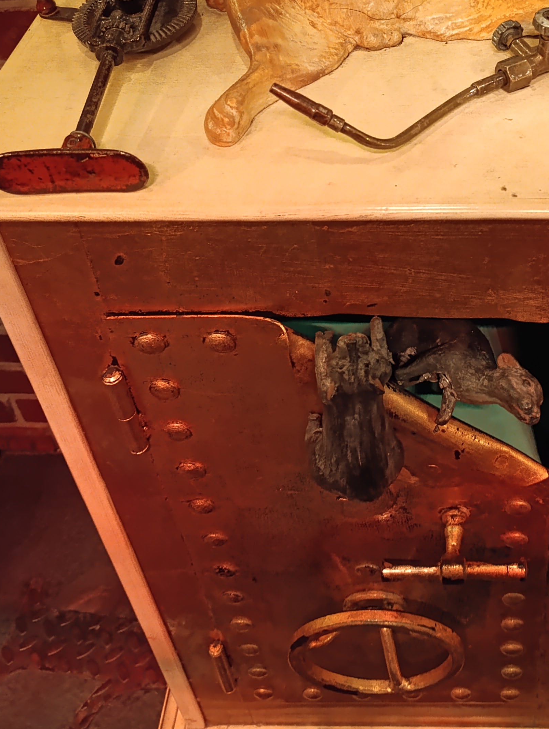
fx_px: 928
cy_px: 127
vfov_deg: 40.8
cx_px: 451
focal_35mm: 44
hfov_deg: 31.9
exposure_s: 1/25
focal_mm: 6.14
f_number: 1.6
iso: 4000
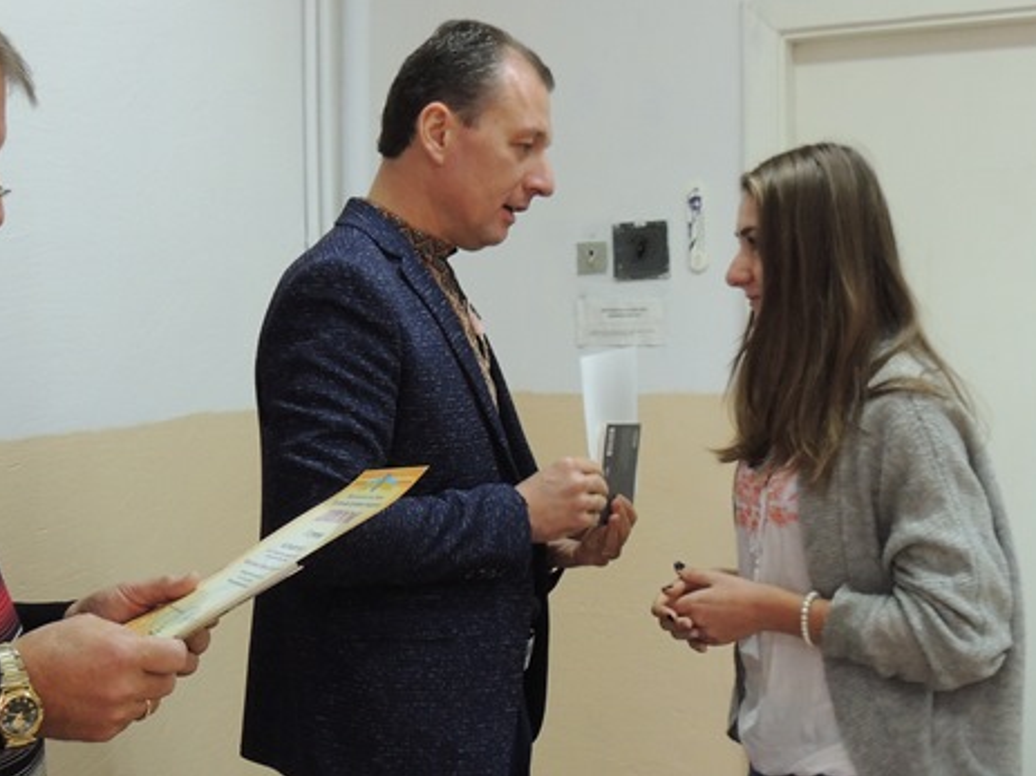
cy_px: 447
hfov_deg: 33.7
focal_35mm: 57
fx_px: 1705
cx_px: 423
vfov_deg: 25.6
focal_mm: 5.8
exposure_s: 1/30
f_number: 3.2
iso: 400
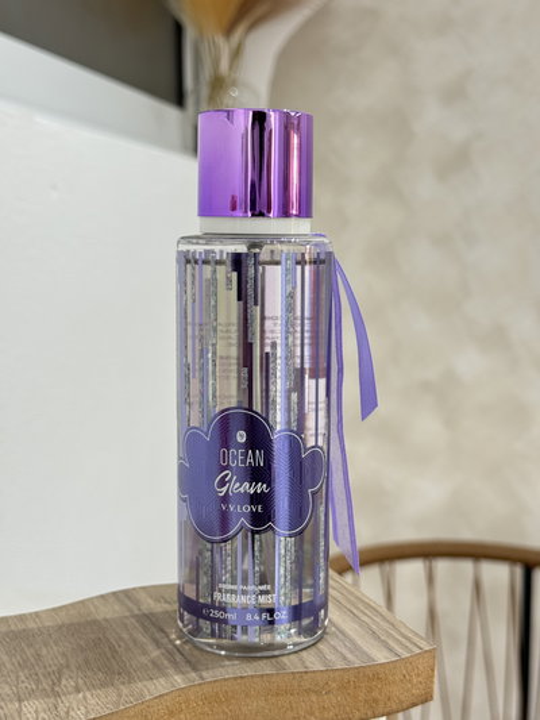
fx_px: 998
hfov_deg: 30.3
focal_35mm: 48
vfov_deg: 39.6
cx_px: 270
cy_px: 360
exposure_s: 1/50
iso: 100
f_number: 1.78
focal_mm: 6.76
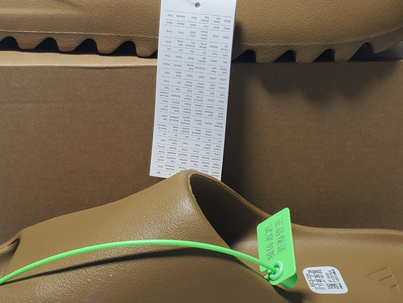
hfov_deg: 29.8
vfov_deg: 22.6
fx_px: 757
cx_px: 194
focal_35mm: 65
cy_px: 130
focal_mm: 4.3
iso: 50
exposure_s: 1/351
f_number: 1.5
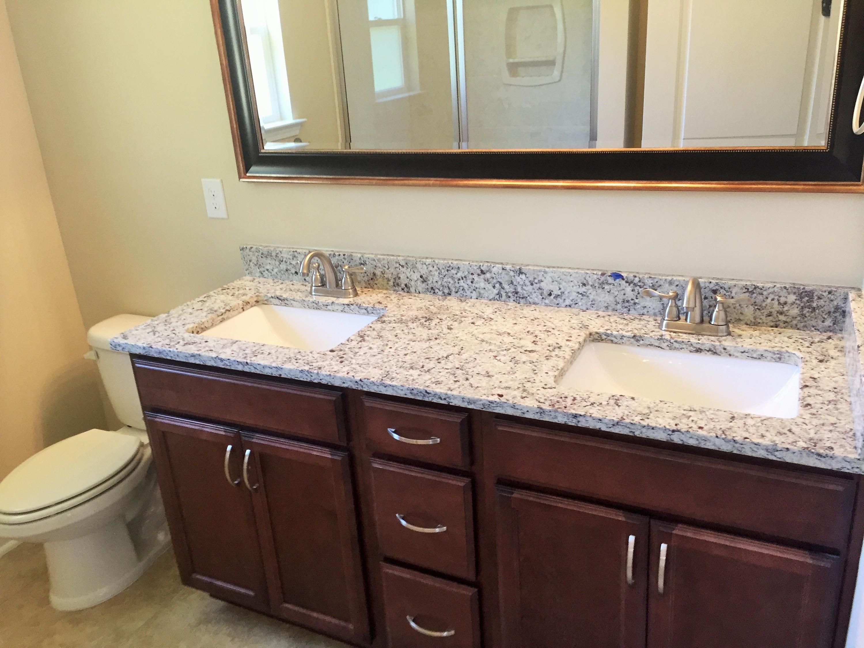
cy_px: 324
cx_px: 432
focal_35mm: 29
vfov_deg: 48.2
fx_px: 724
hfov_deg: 61.7
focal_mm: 4.15
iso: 100
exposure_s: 1/30
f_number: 2.2
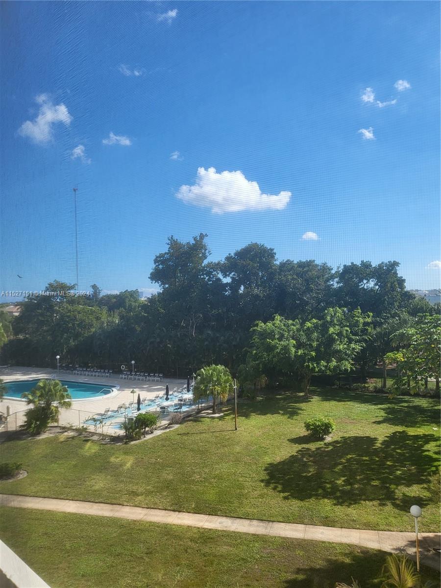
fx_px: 442
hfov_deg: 53.1
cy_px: 294
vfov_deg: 67.3
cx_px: 220
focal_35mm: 26
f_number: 1.8
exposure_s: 1/1962
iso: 50
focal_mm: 4.25
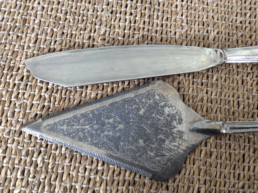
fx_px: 238
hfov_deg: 56.9
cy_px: 96
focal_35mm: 32
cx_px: 129
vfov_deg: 44.1
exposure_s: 1/25
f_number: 2.4
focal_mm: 3.3
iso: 80
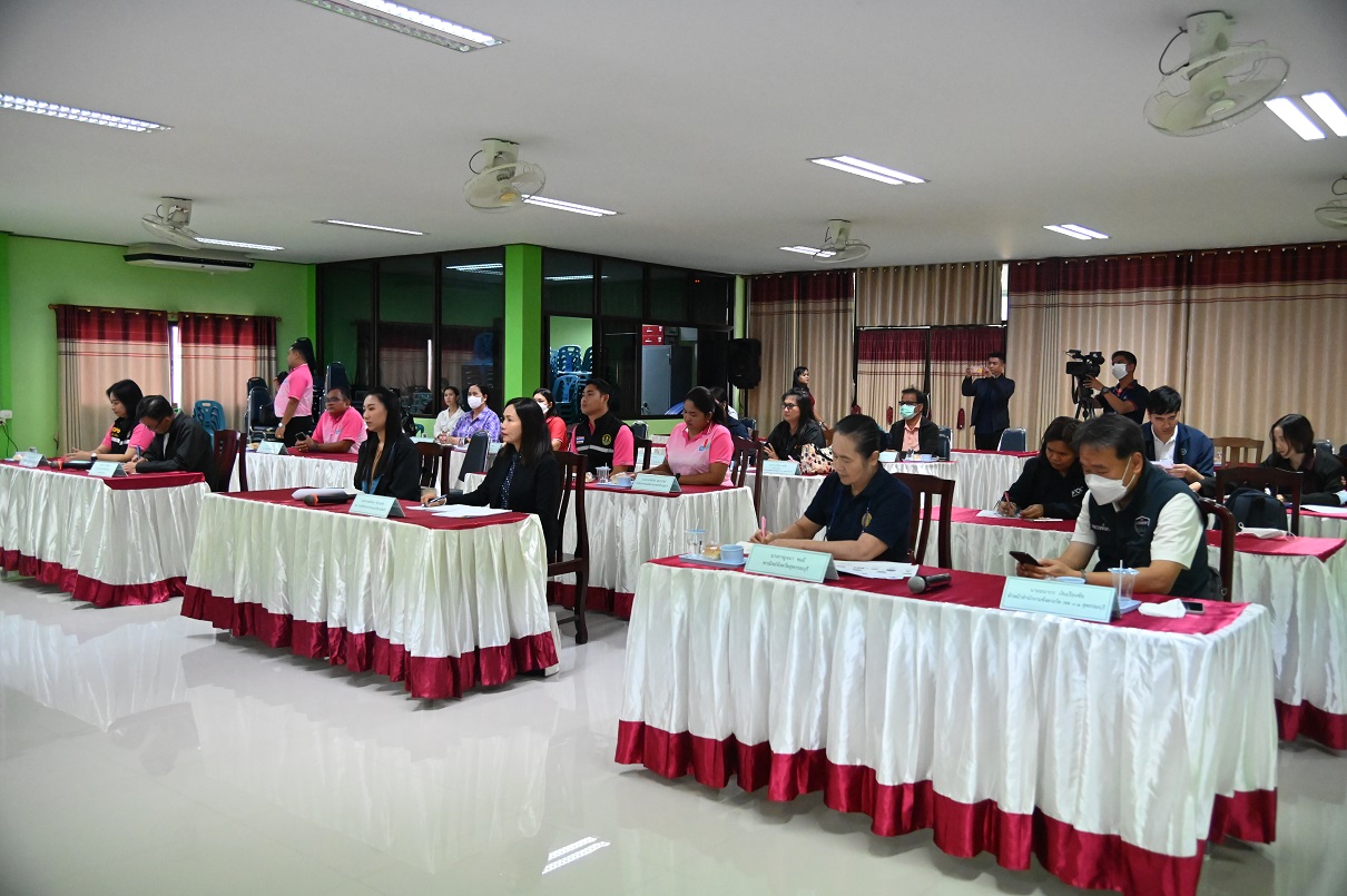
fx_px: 1122
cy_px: 448
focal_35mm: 30
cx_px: 674
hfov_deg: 62.0
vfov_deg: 43.5
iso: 12800
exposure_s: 1/500
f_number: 4
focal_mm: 30
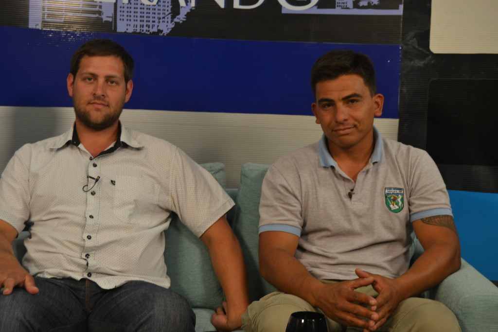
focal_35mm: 60
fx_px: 830
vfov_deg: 22.6
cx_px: 249
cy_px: 166
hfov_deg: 33.4
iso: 400
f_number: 5
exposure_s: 1/60
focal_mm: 40
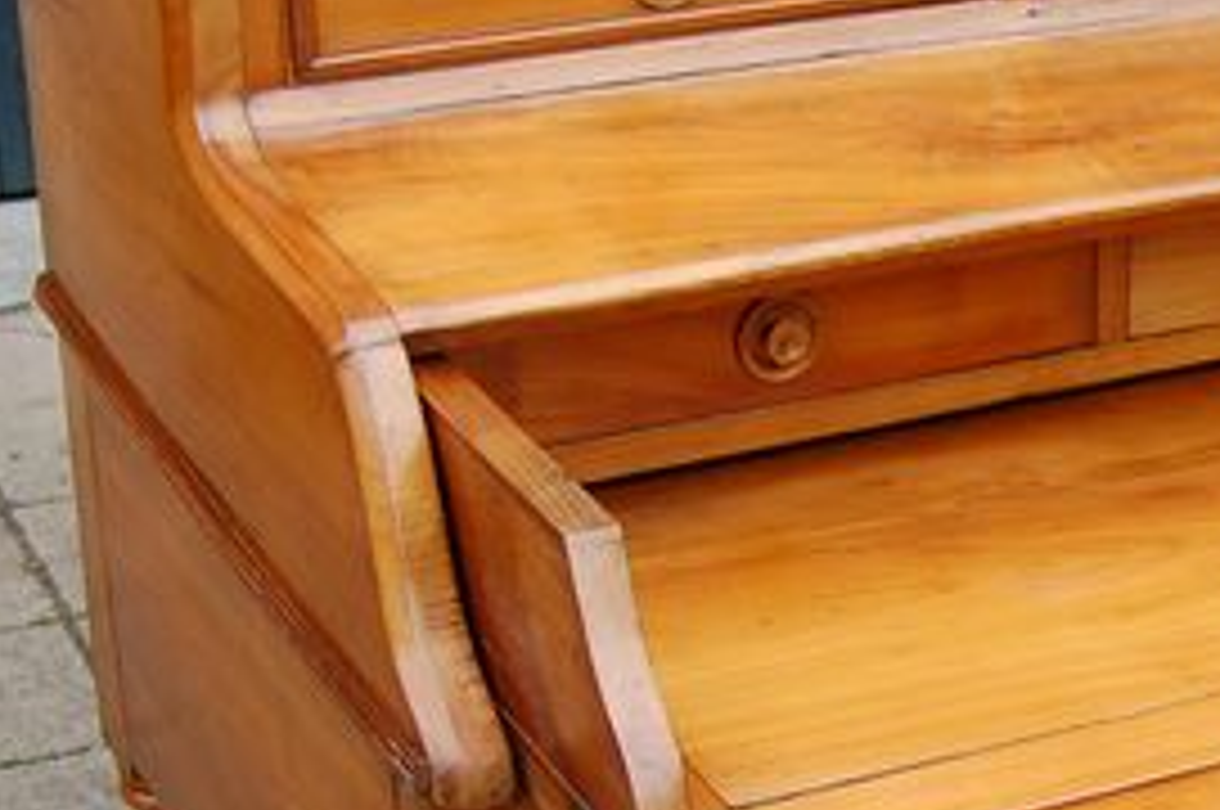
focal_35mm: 100
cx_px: 1220
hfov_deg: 19.8
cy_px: 828
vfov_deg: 13.4
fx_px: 3385
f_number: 6.3
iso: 200
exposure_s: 1/160
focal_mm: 20
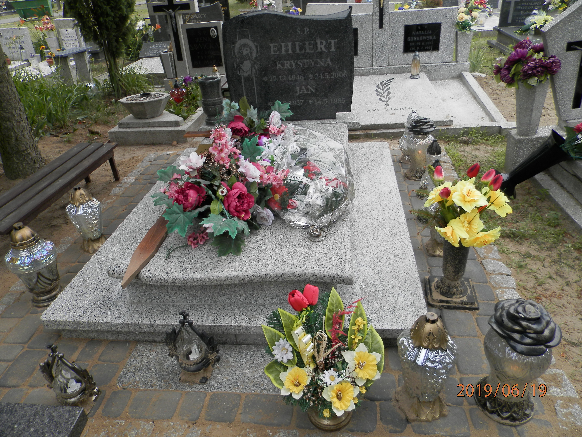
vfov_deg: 54.9
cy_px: 218
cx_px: 291
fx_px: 420
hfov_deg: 69.4
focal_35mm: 25
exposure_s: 1/60
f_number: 3.1
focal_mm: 4.5
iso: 80
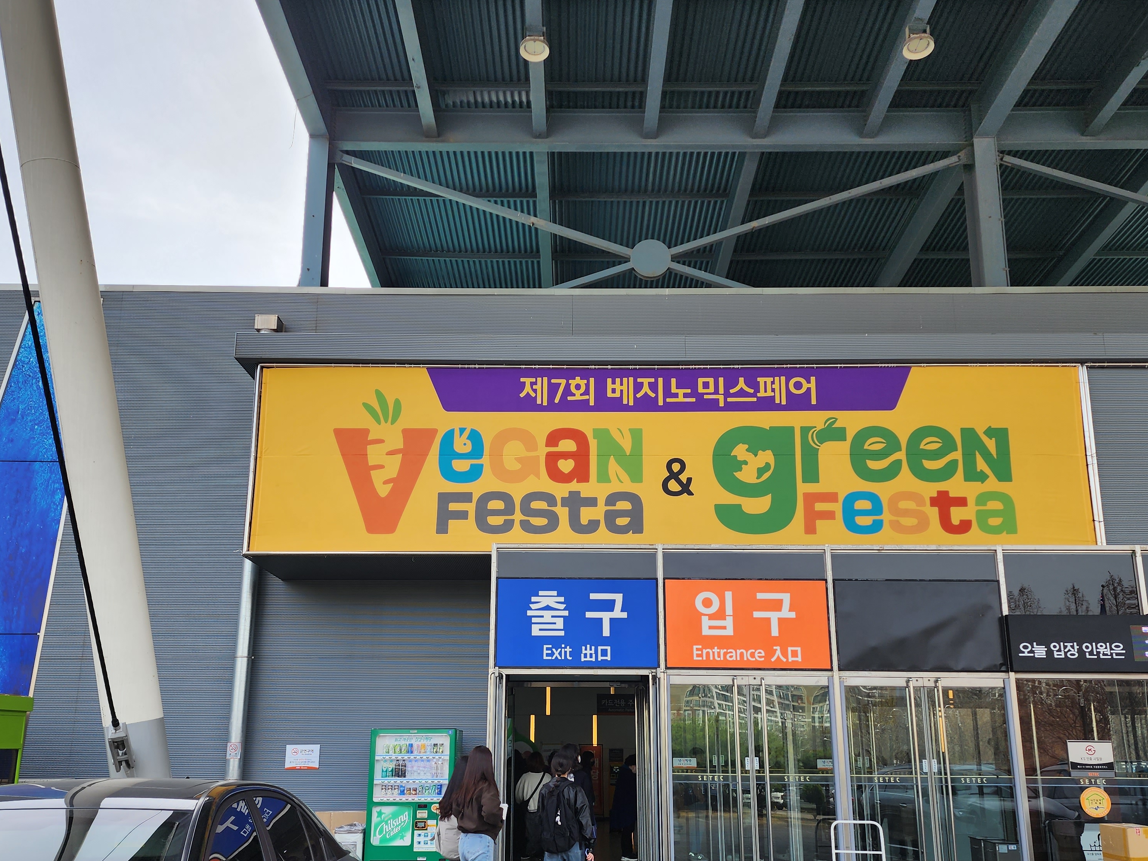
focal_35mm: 31
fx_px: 1028
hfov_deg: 58.3
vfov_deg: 45.2
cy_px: 518
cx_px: 559
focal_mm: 6.4
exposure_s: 1/370
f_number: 1.8
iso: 12
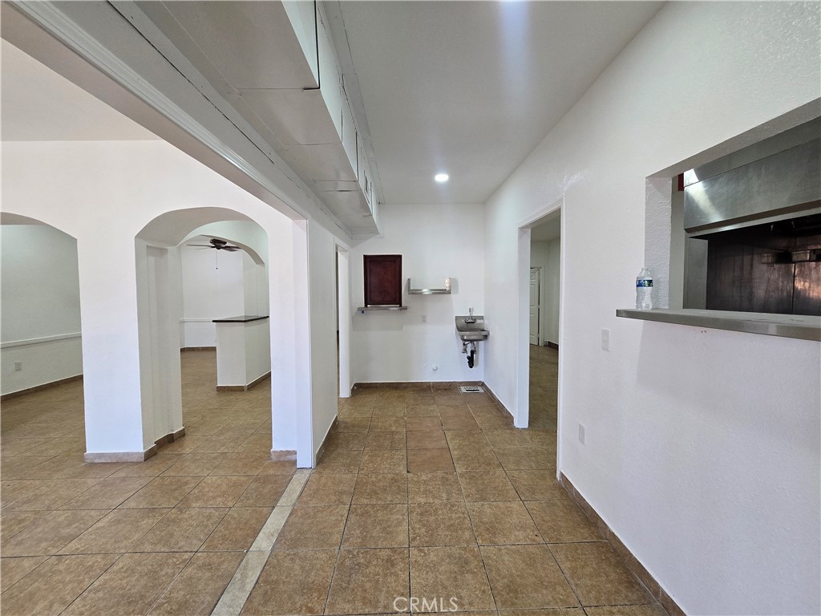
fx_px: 308
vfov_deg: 89.9
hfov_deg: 106.2
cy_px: 308
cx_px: 410
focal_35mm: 13
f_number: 2.2
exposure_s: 1/60
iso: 125
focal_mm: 2.2
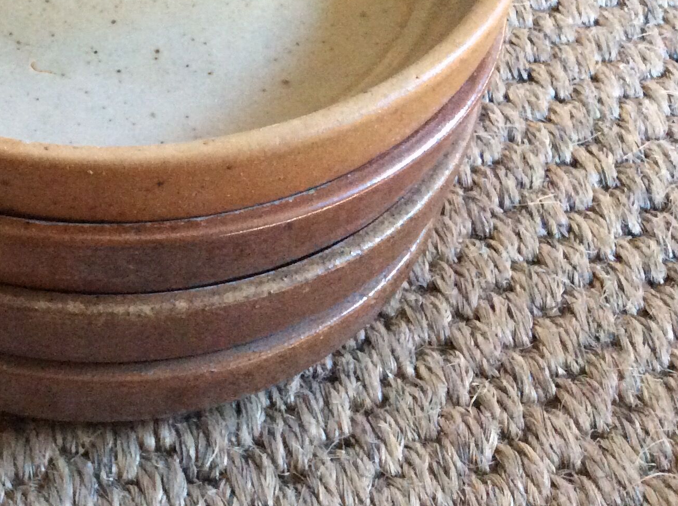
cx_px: 7
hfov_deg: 28.5
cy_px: 123
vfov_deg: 22.6
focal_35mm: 64
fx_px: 1252
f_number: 2.4
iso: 400
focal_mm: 3.3
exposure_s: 1/17
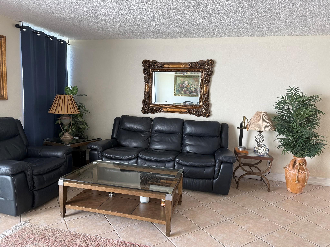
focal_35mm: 24
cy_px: 124
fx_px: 229
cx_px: 165
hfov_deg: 71.6
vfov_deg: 56.8
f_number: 1.78
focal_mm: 6.76
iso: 200
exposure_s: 1/121
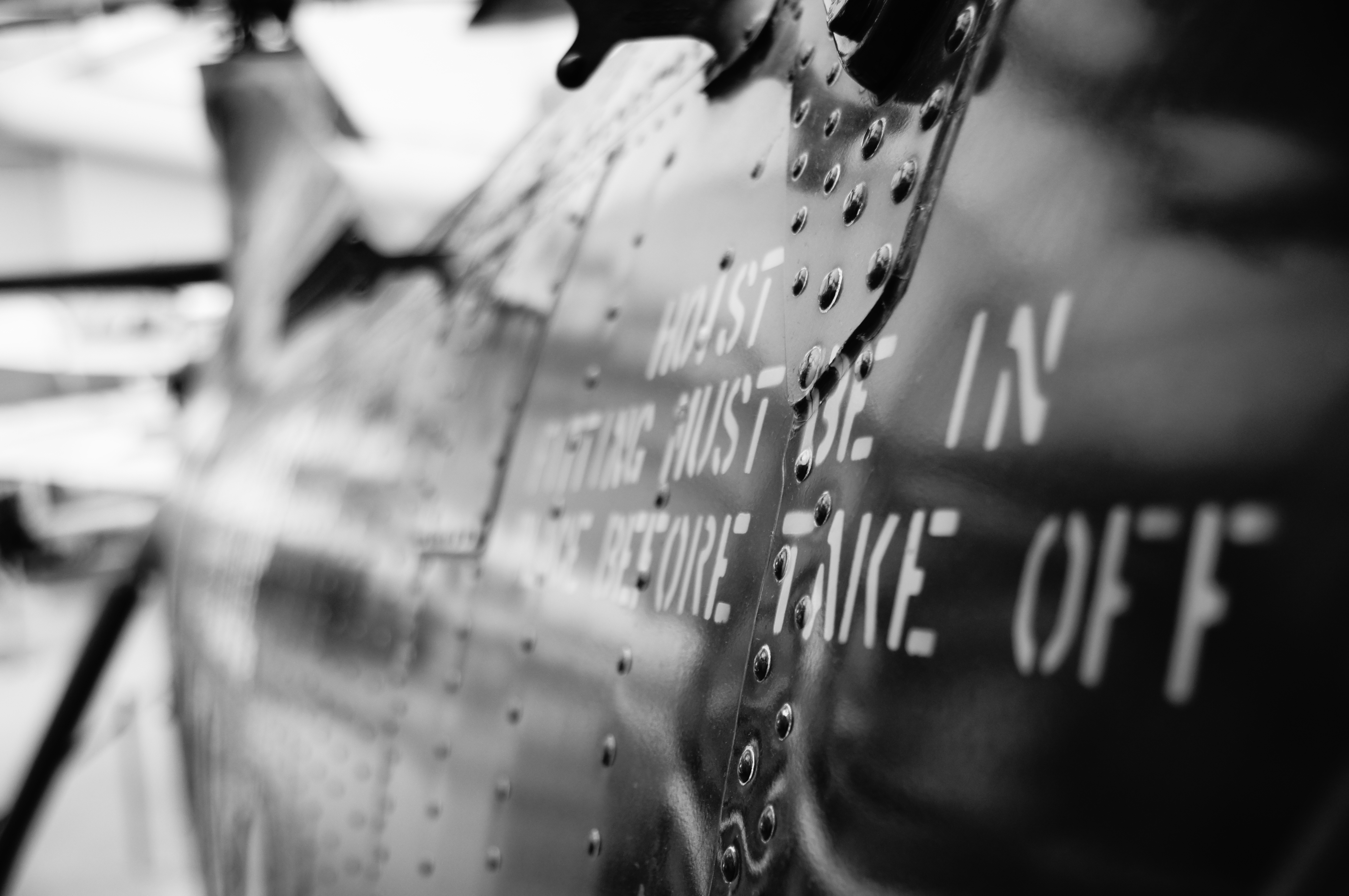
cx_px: 674
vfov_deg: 29.8
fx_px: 1684
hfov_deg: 43.6
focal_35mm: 45
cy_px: 448
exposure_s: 1/50
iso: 160
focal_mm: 30
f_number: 4
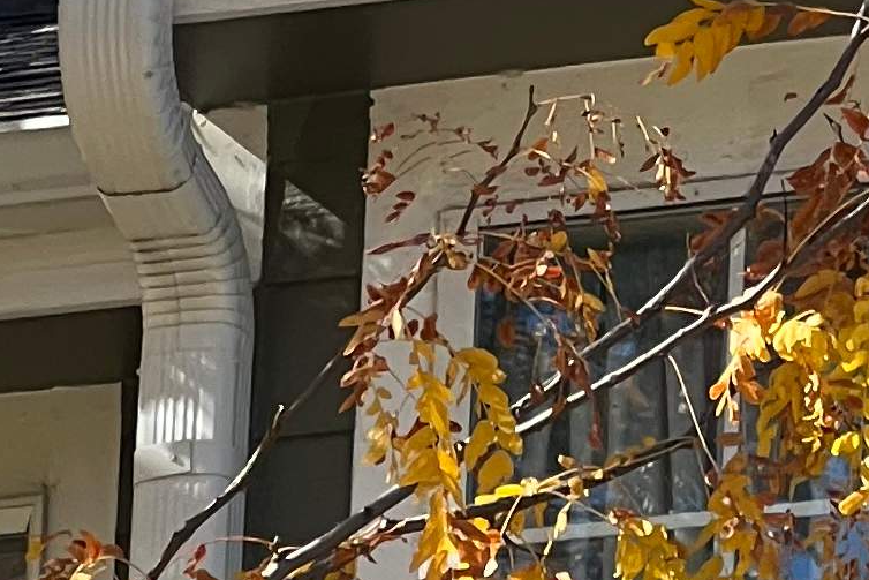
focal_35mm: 428
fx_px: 10333
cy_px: -511
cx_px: 464
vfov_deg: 3.2
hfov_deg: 4.8
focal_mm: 9
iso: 32
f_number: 2.8
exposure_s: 1/277
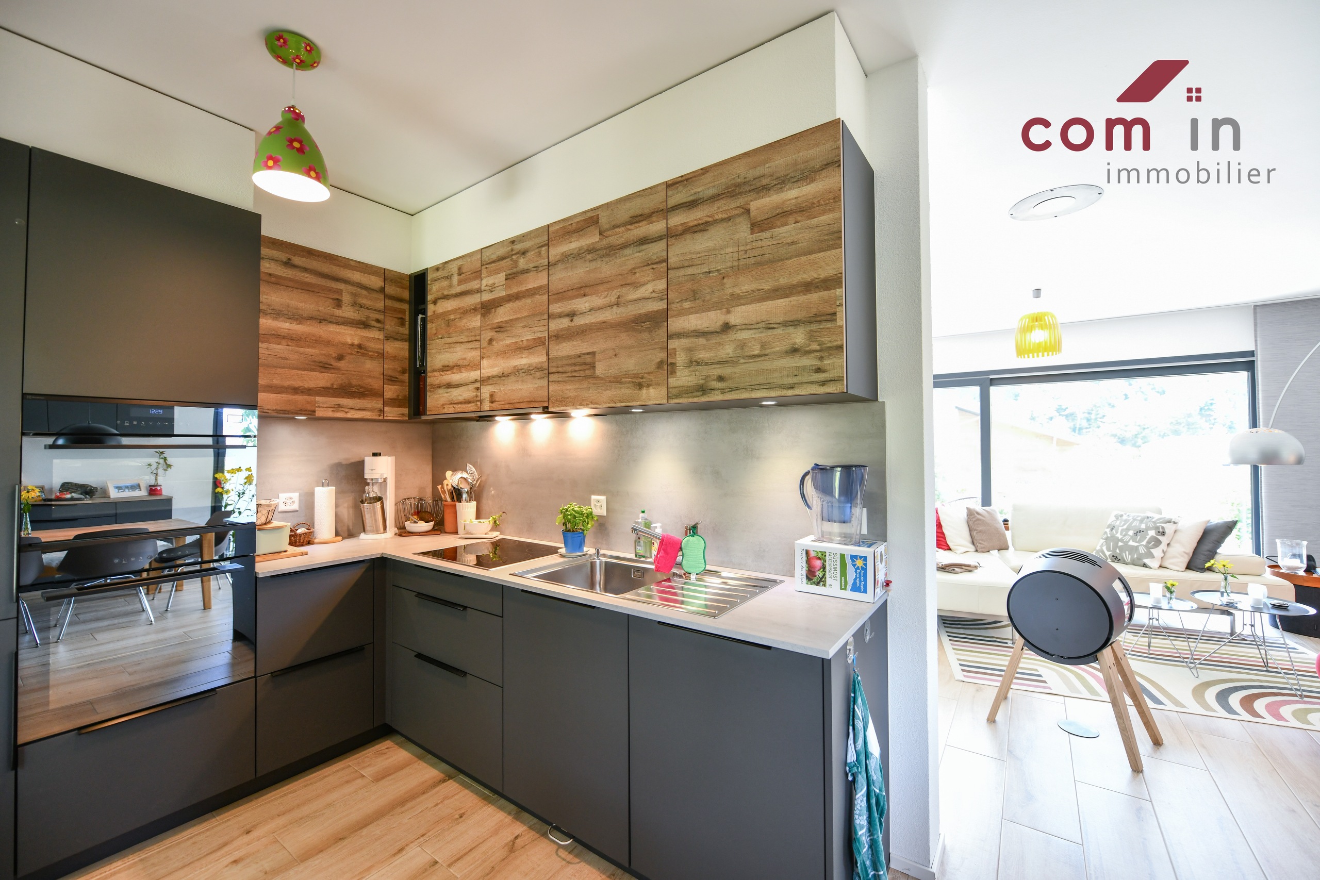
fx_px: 513
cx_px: 660
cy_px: 440
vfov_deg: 81.2
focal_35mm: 14
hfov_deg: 104.3
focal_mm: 14
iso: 400
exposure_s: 1/50
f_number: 3.5
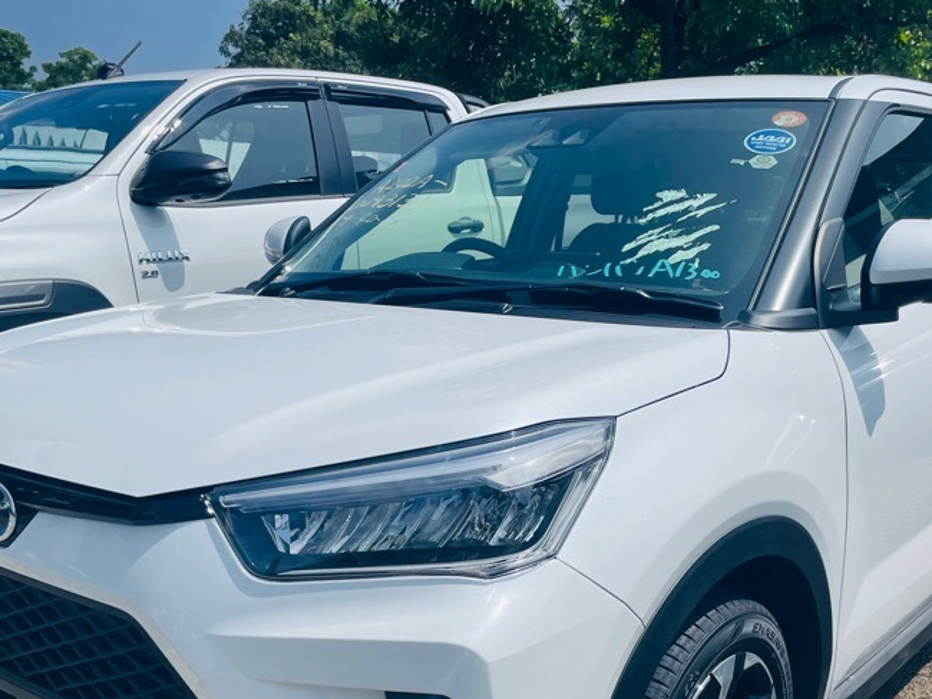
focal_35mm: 40
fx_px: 1077
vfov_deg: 35.1
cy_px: 534
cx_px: 462
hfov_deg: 46.8
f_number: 1.6
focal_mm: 4.2
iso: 32
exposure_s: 1/6494
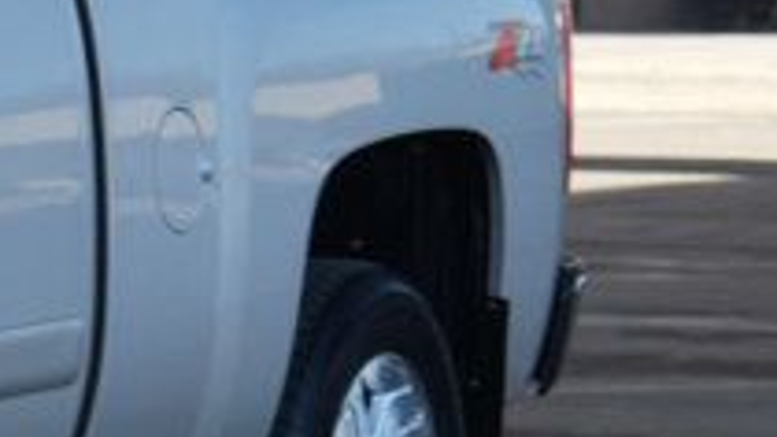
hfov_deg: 8.5
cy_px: 433
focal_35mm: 230
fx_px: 4737
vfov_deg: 5.3
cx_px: -1106
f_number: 4
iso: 125
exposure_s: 1/60
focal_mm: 30
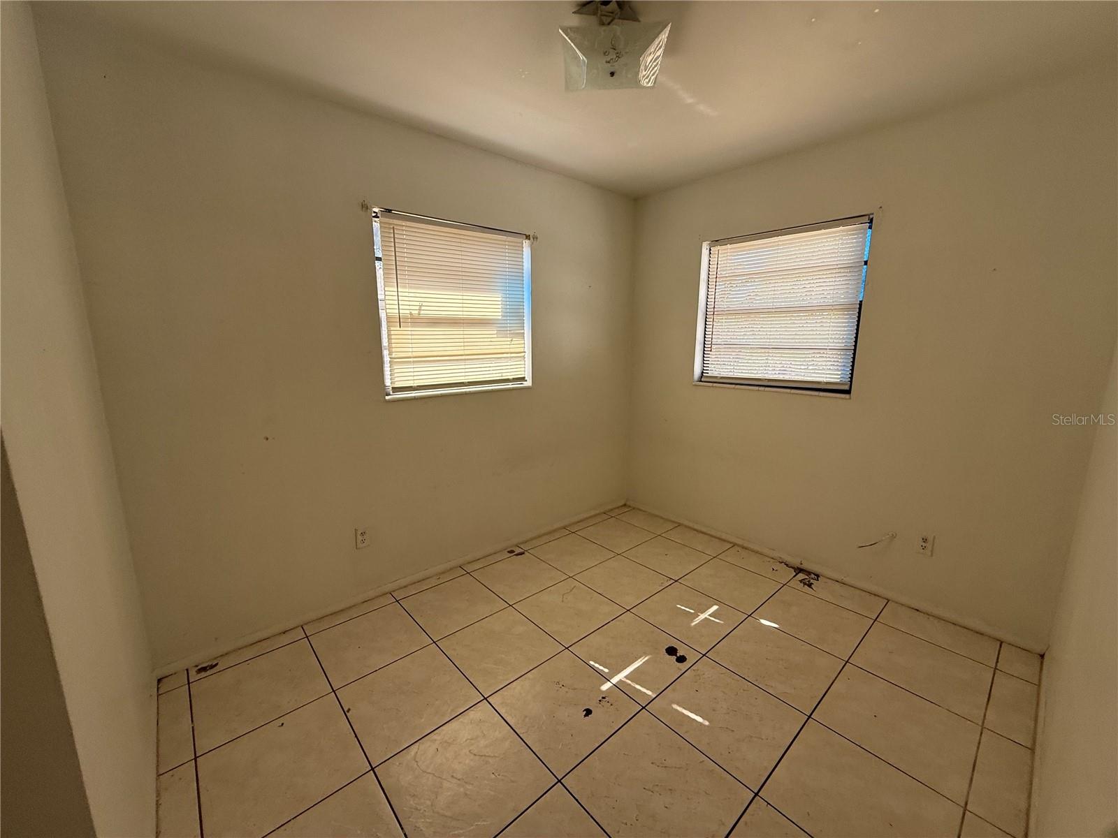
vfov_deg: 85.7
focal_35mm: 14
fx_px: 452
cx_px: 559
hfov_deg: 102.1
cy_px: 419
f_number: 2.2
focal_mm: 2.22
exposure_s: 1/131
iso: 64
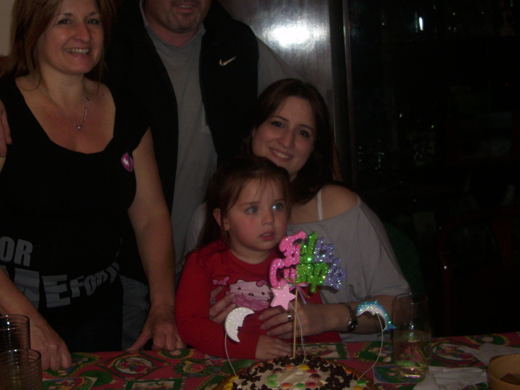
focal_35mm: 44
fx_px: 661
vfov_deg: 32.5
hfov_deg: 42.9
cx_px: 238
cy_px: 124
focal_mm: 6.2
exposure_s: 1/200
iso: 50
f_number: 2.8
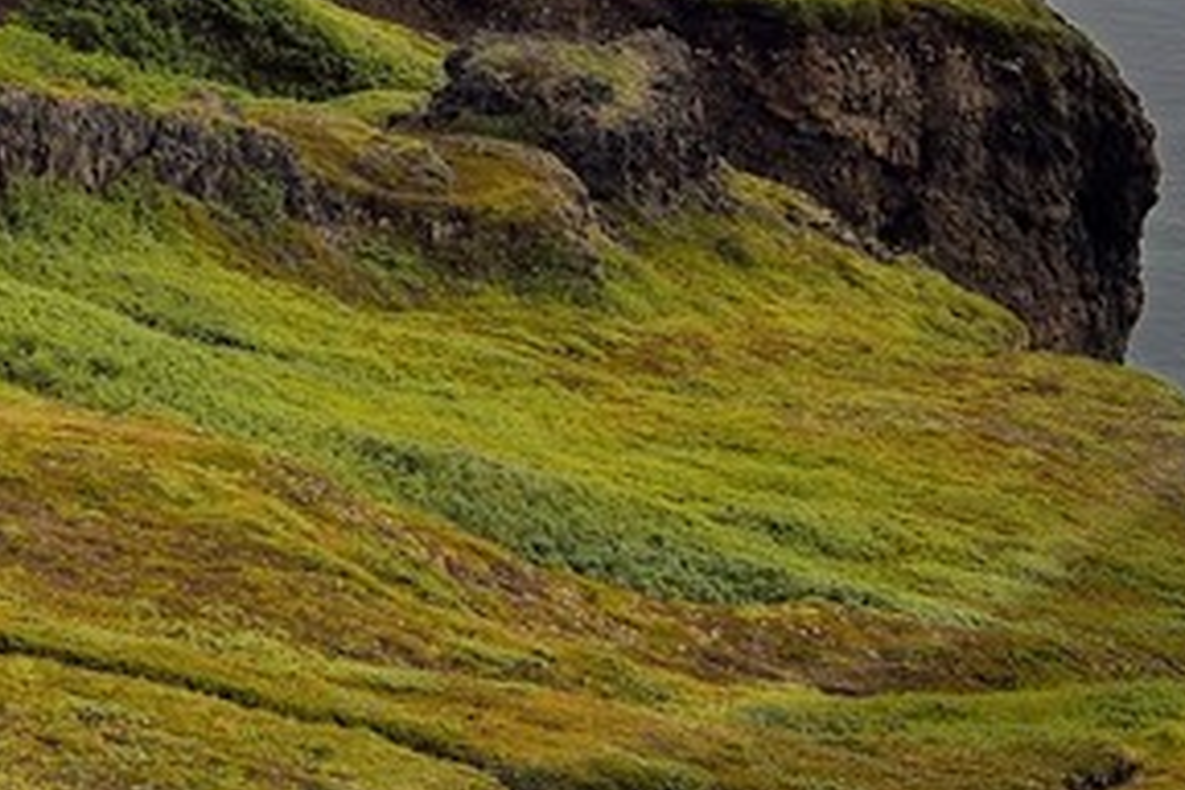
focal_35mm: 211
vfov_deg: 6.4
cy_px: -699
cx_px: 193
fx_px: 6945
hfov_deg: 9.7
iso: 200
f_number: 11
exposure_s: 1/250
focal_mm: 38
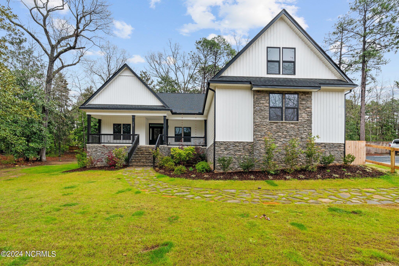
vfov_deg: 72.1
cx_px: 200
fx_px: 183
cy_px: 133
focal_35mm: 16
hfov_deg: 95.0
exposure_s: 1/250
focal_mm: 16.5
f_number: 8
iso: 400
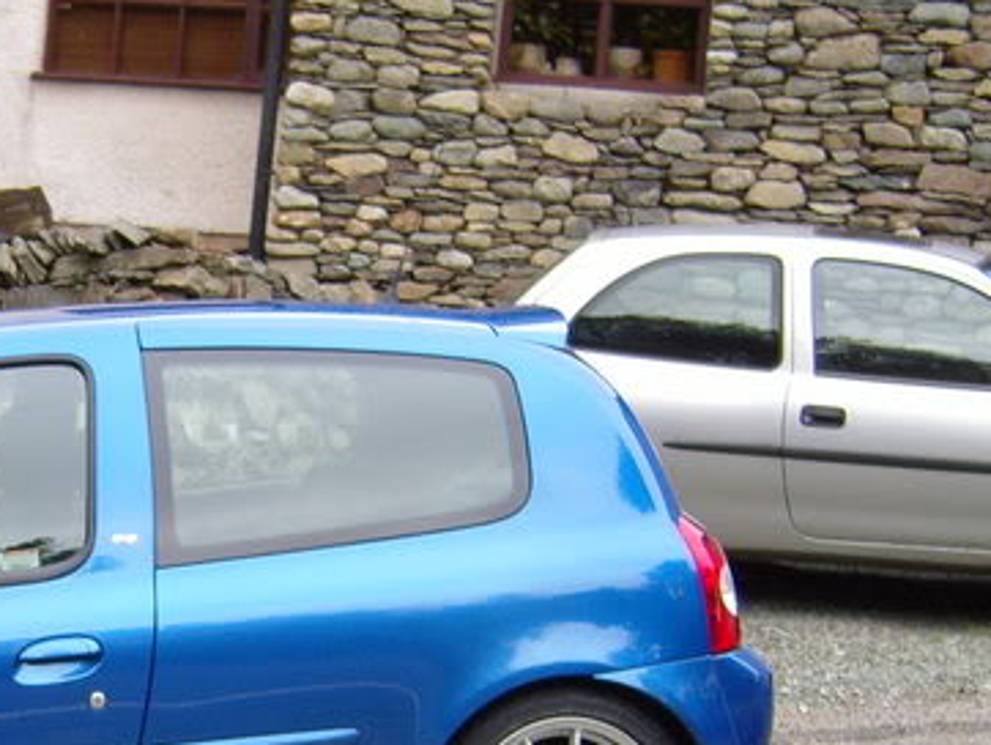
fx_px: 2836
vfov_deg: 14.8
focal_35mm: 99
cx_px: -126
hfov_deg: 19.0
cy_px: 666
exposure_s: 1/45
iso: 80
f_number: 2.8
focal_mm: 7.4
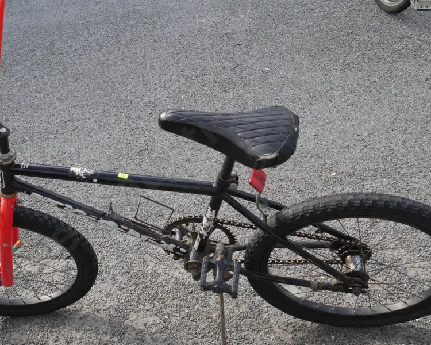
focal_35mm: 48
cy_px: 170
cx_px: 156
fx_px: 612
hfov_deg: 38.5
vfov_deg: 31.5
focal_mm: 18
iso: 200
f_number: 6.3
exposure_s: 1/200
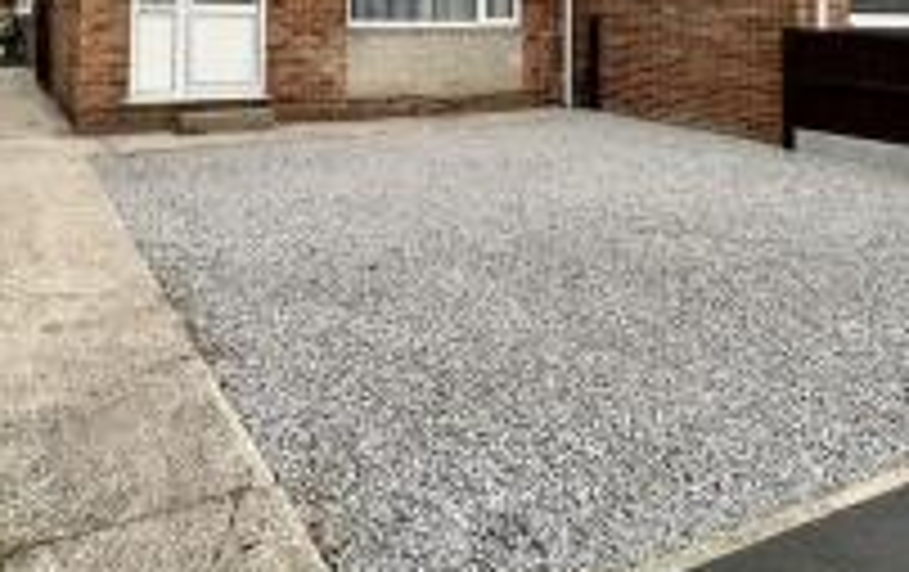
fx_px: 769
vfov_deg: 35.8
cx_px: 367
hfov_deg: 60.7
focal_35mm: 31
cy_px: -29
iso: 40
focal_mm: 2.22
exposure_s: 1/485
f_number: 2.2
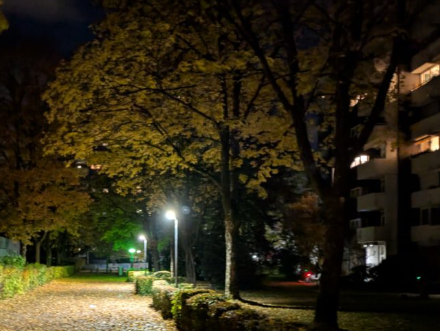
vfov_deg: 35.1
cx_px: 130
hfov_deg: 45.7
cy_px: 256
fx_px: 509
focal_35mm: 40
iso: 1130
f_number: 1.89
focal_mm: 5.43
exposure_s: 1/10
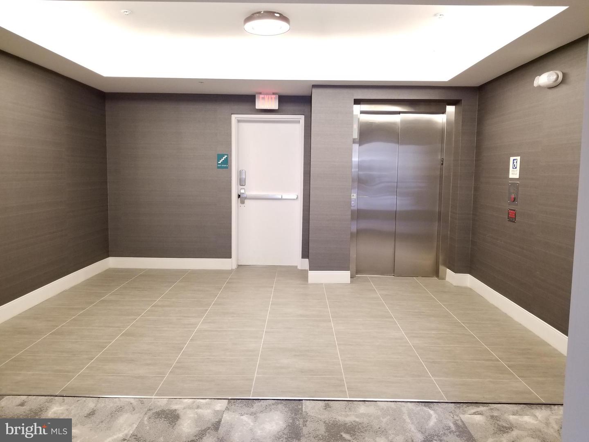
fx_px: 442
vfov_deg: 53.1
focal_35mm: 26
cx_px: 294
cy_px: 221
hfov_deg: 67.3
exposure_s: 1/30
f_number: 1.7
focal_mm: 4.25
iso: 160
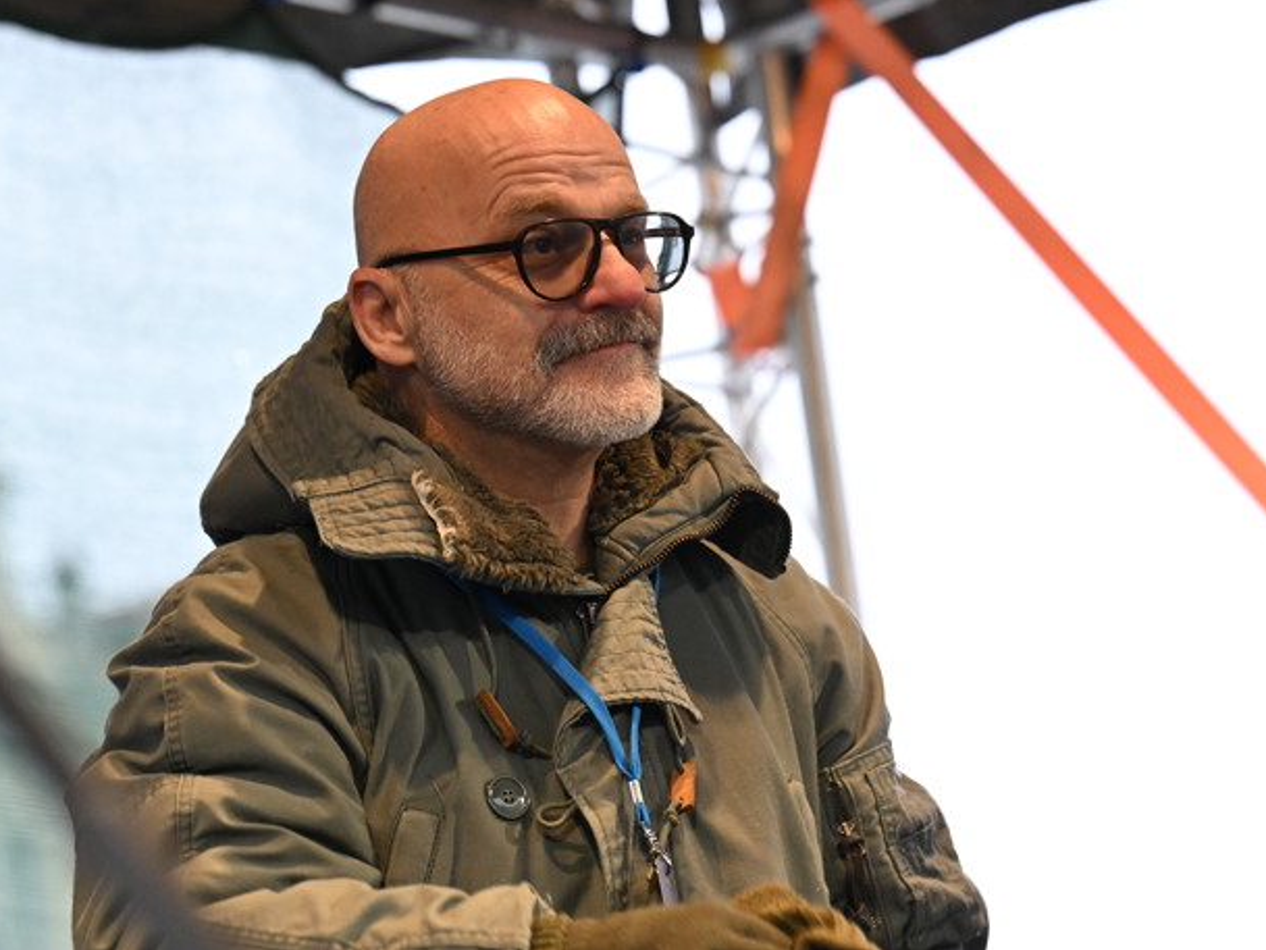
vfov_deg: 8.7
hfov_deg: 11.6
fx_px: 6255
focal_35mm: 171
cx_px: 597
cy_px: 474
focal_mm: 105
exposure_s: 1/320
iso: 2500
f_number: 4
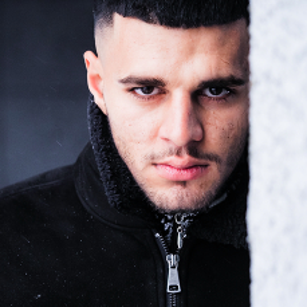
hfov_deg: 10.8
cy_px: 174
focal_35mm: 162
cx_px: 139
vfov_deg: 10.8
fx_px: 1625
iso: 400
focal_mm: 60
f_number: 2.8
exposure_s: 1/250
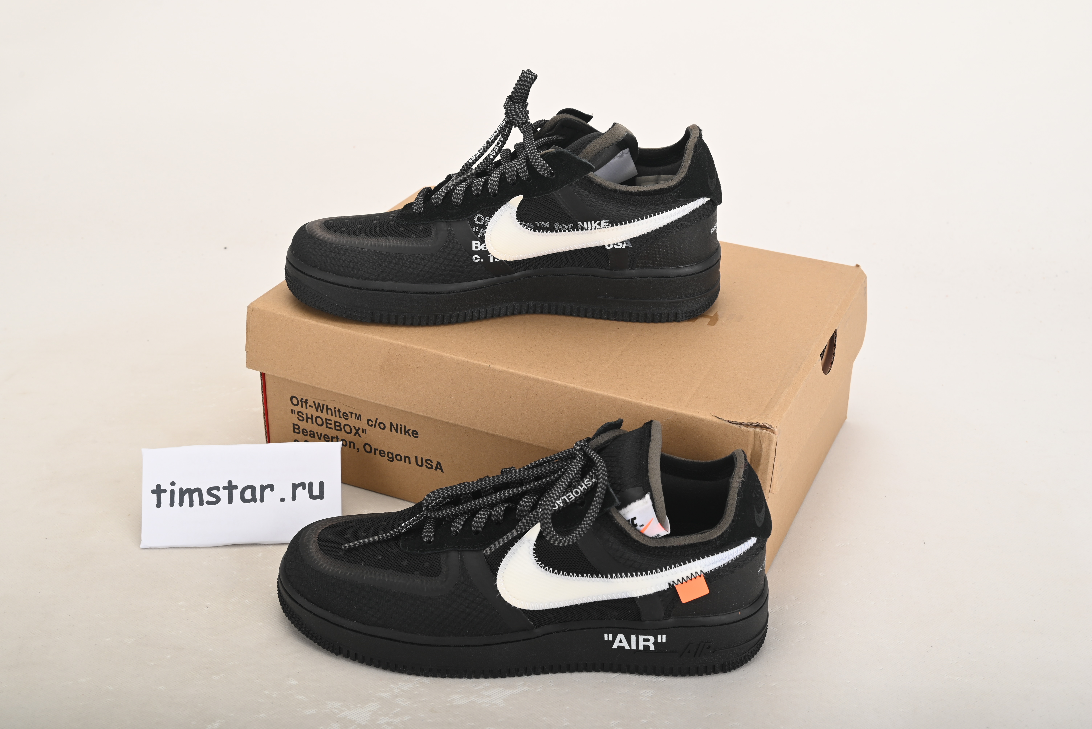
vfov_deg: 29.9
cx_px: 546
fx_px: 1365
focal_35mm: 45
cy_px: 364
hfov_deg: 43.6
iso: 100
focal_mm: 45
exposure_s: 1/200
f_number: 11
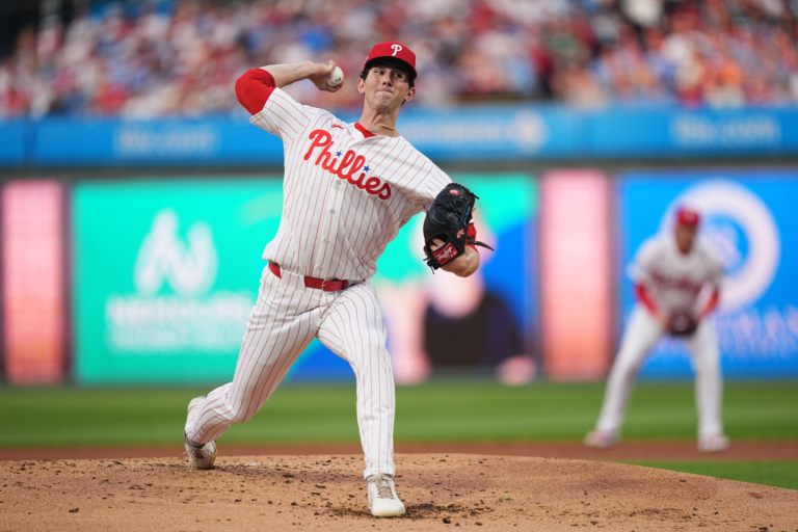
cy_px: 266
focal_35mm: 400
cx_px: 399
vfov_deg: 3.4
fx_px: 8866
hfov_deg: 5.2
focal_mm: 400
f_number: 2.8
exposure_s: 1/2500
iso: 1000
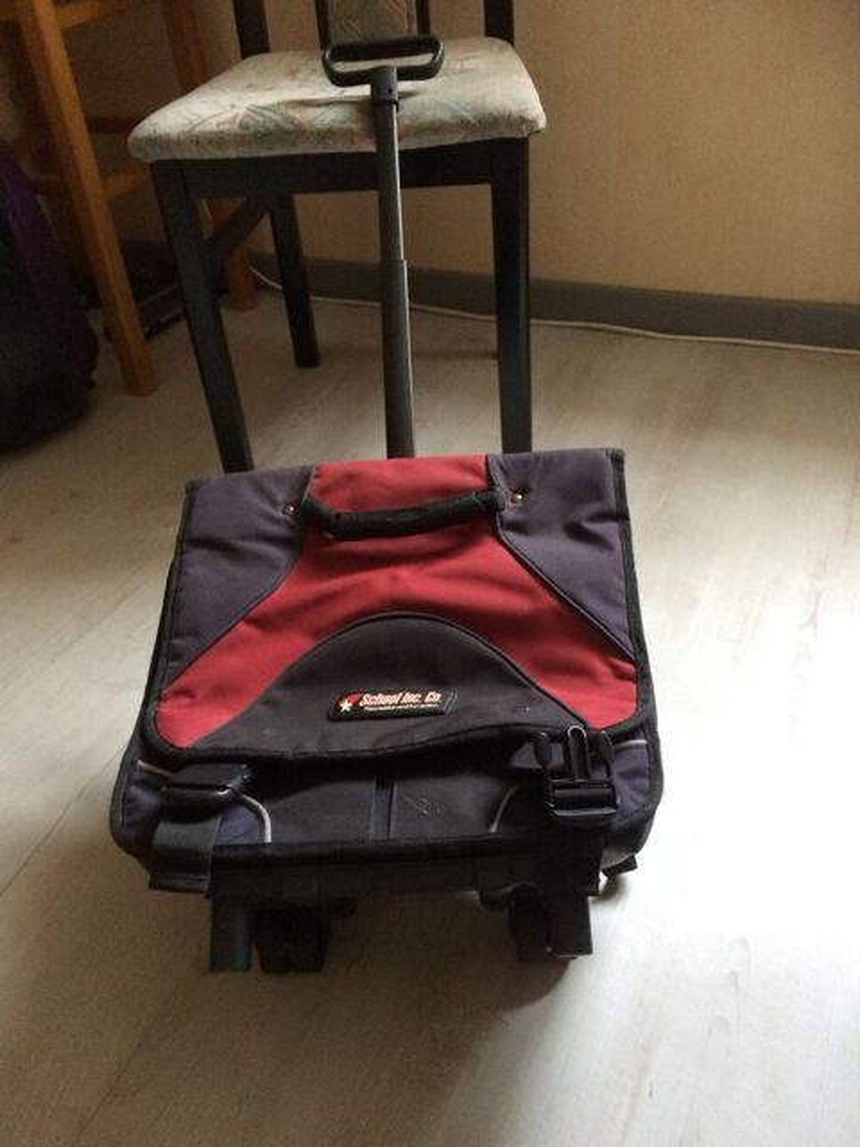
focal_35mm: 29
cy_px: 574
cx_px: 430
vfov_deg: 61.7
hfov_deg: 48.2
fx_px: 961
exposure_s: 1/25
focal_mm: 4.15
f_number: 2.2
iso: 250
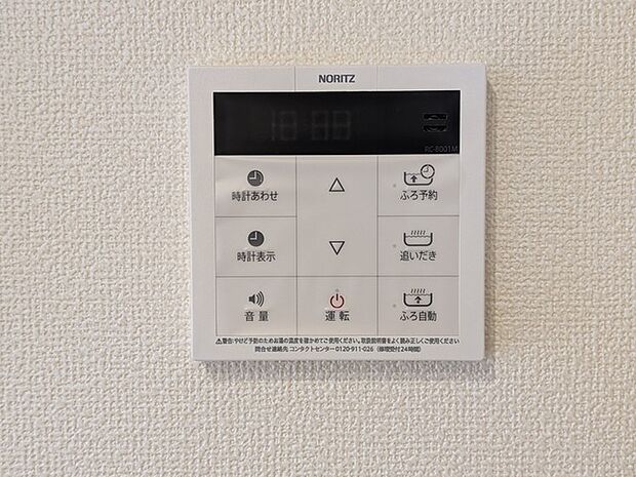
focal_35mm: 49
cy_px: 238
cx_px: 318
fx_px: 900
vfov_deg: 29.7
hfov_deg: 38.9
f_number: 1.68
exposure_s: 1/27.5
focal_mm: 6.9
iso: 197
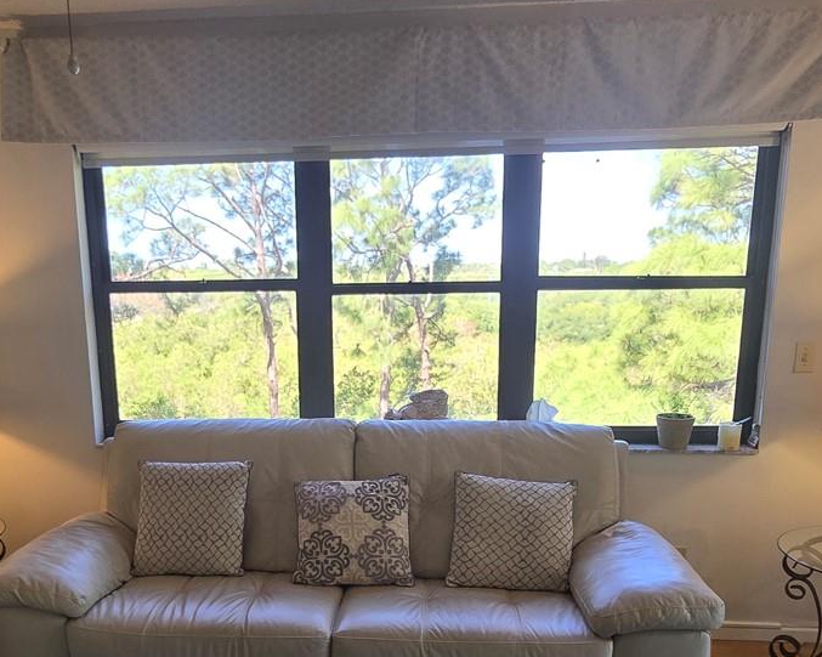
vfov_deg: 47.5
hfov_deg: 58.5
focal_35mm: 30
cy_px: 453
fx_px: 730
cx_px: 351
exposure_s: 1/60
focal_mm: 2.2
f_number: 2.2
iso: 100
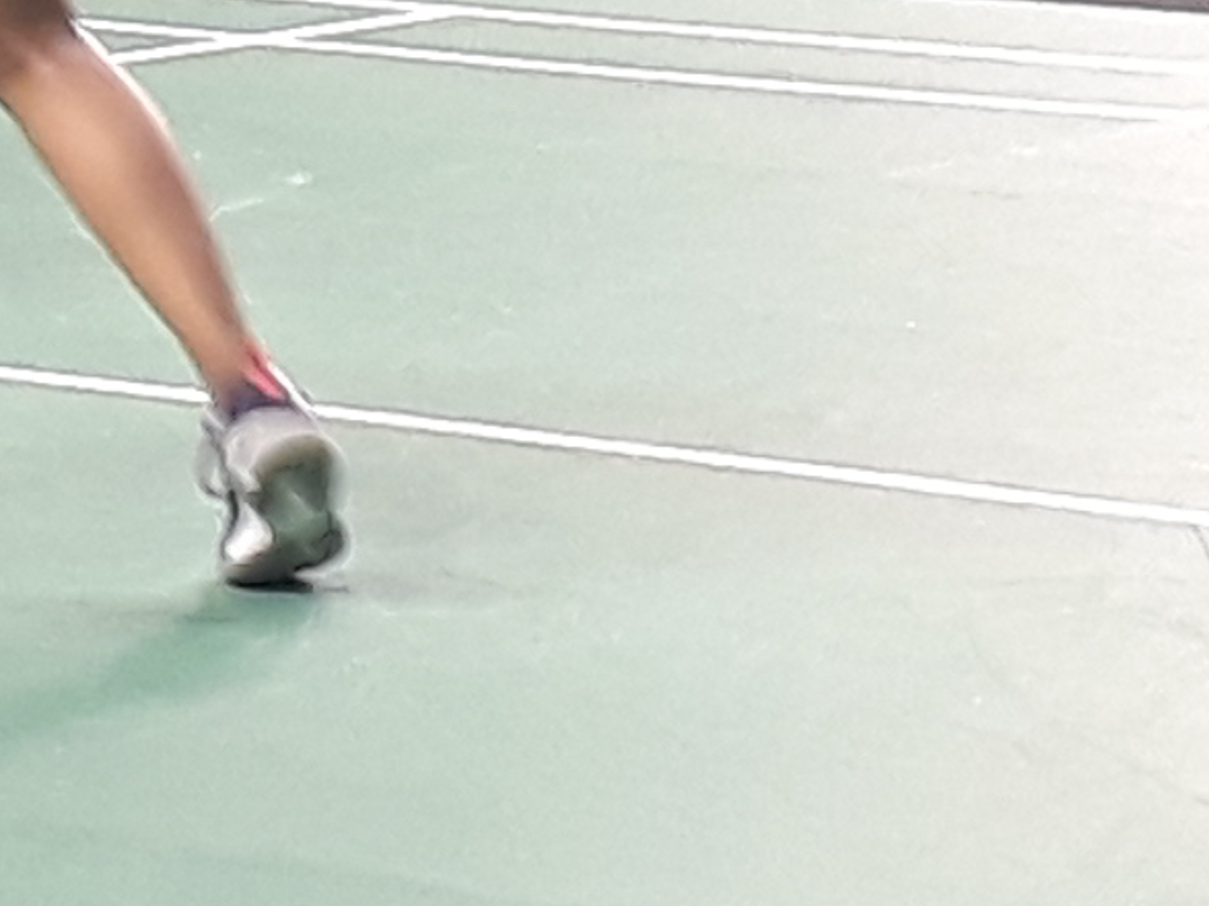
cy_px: -1625
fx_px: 6635
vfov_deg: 7.1
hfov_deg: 9.7
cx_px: -1232
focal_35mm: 190
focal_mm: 3.6
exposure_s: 1/33
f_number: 1.9
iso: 125
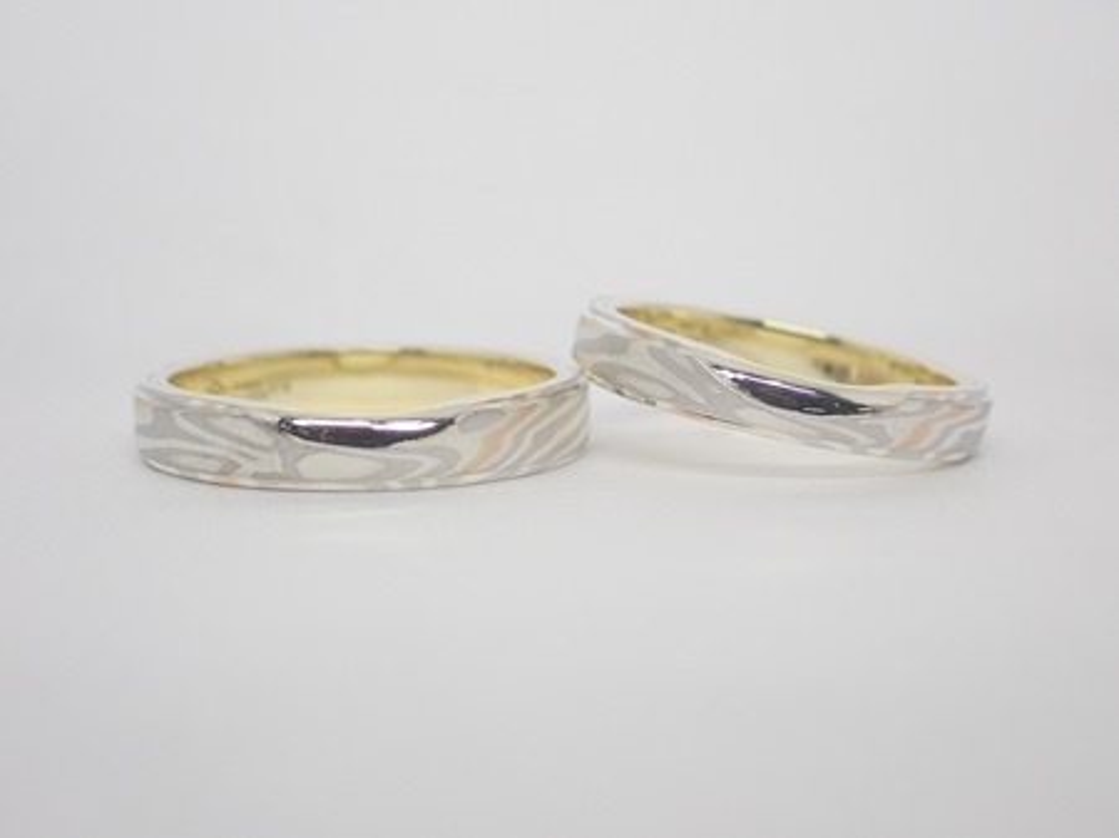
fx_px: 2488
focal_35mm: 77
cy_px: 419
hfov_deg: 25.3
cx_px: 560
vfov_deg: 19.1
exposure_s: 1/160
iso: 200
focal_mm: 13.65
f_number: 4.1
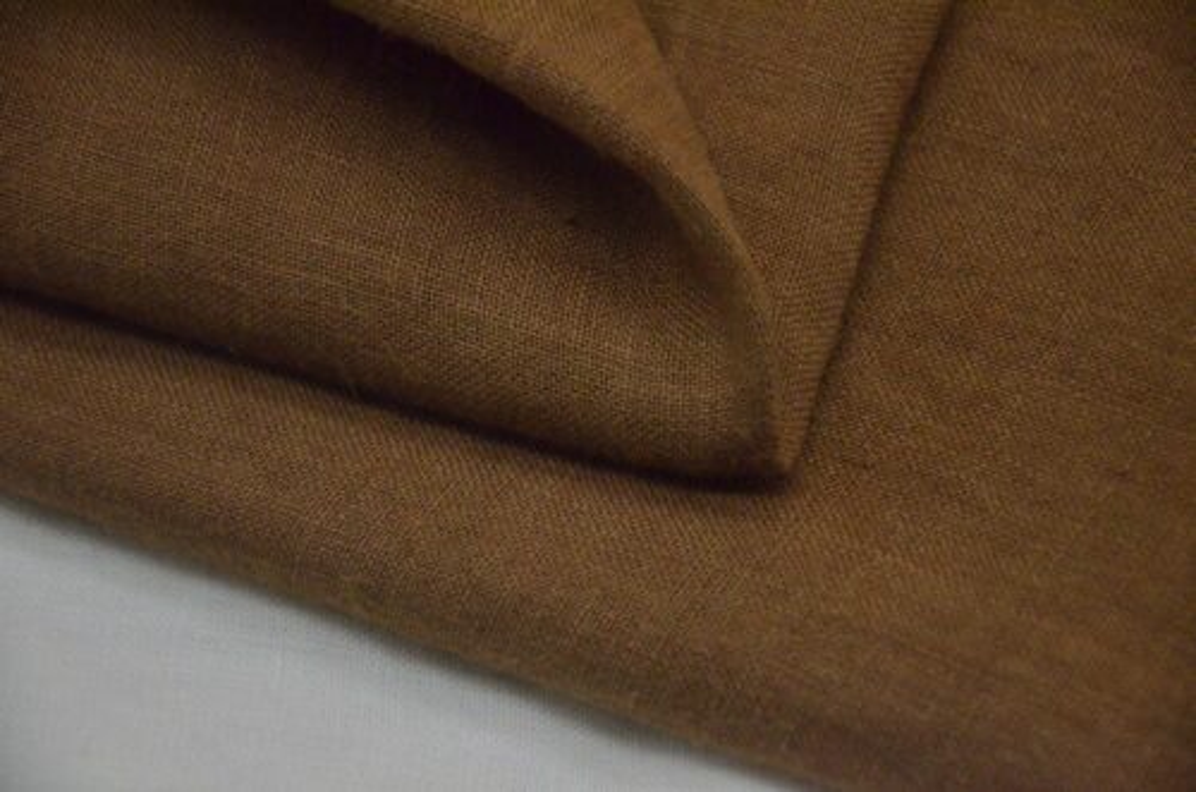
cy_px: 396
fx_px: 5221
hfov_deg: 13.1
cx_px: 598
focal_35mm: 158
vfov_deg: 8.7
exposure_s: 1/8000
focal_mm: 105
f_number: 5.6
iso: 5000
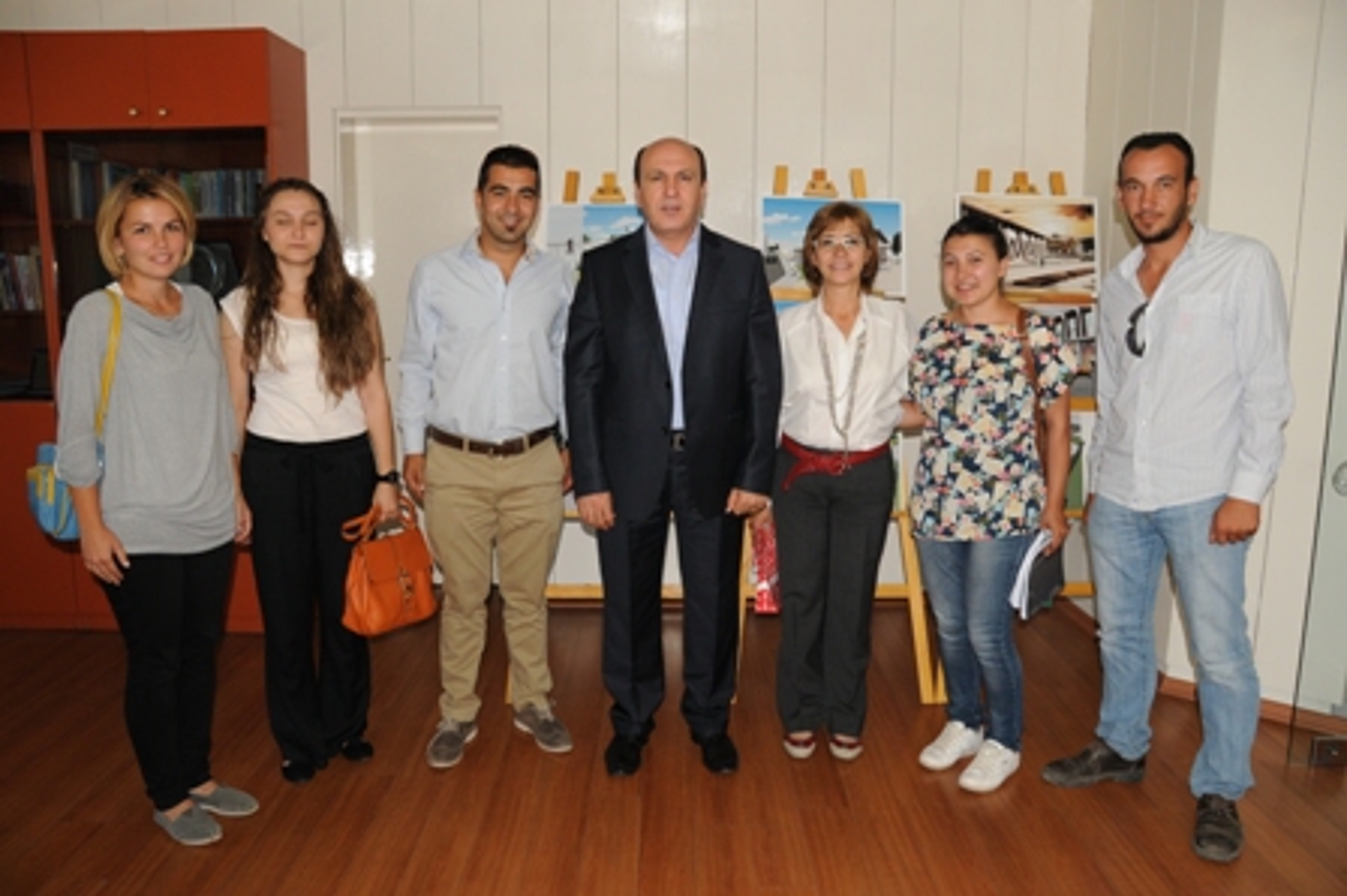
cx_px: 674
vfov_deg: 47.9
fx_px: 1009
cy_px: 448
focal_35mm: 27
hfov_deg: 67.4
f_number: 4.5
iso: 640
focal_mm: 18
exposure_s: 1/60
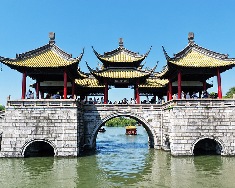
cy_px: 95
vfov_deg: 45.8
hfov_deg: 55.7
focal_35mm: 32
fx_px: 222
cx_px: 122
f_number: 11
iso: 125
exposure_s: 1/60
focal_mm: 14.45
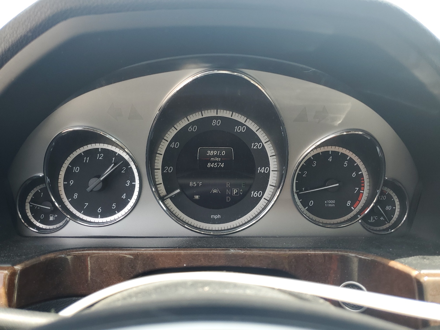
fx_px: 330
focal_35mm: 26
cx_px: 220
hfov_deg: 67.3
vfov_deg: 53.1
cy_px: 165
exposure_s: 1/303
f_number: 1.5
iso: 50
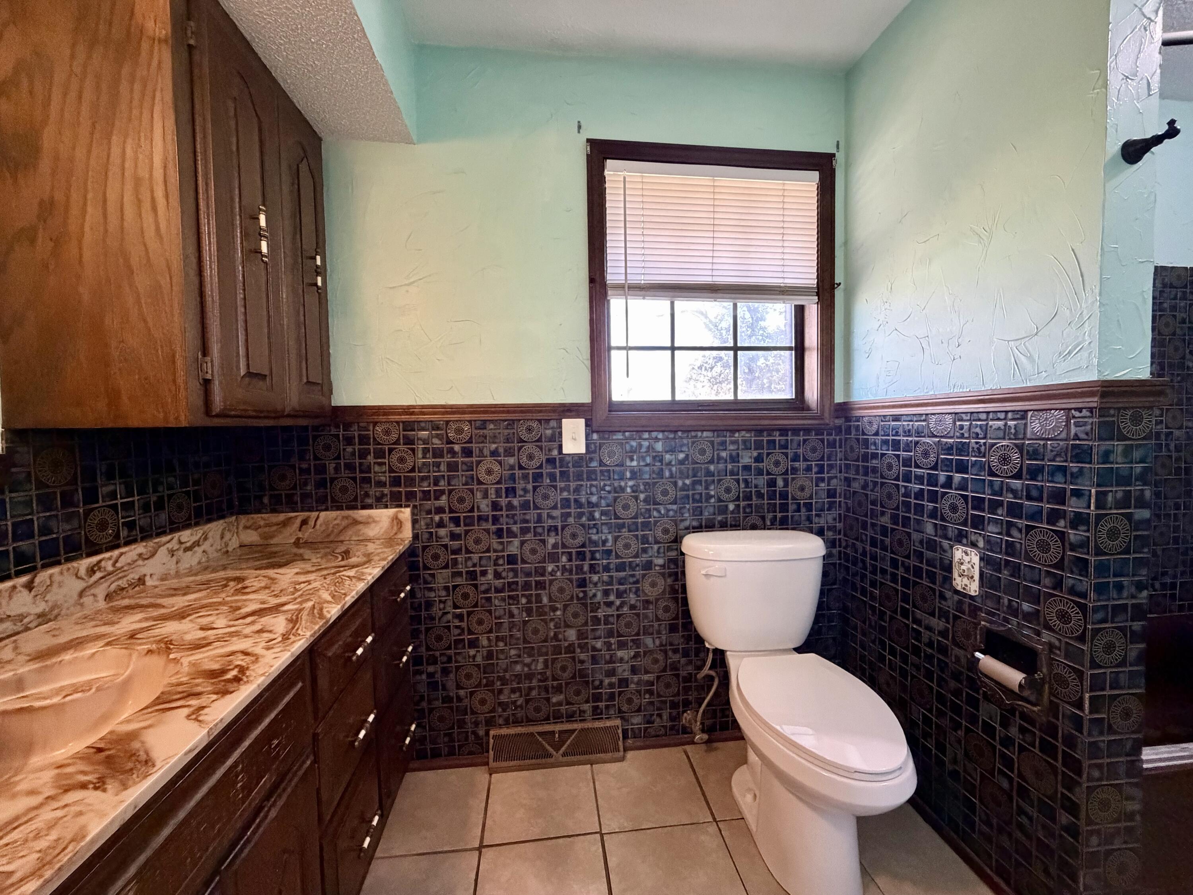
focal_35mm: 14
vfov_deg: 85.7
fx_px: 482
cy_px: 448
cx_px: 596
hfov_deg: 102.1
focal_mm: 2.22
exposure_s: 1/60
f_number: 2.2
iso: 800
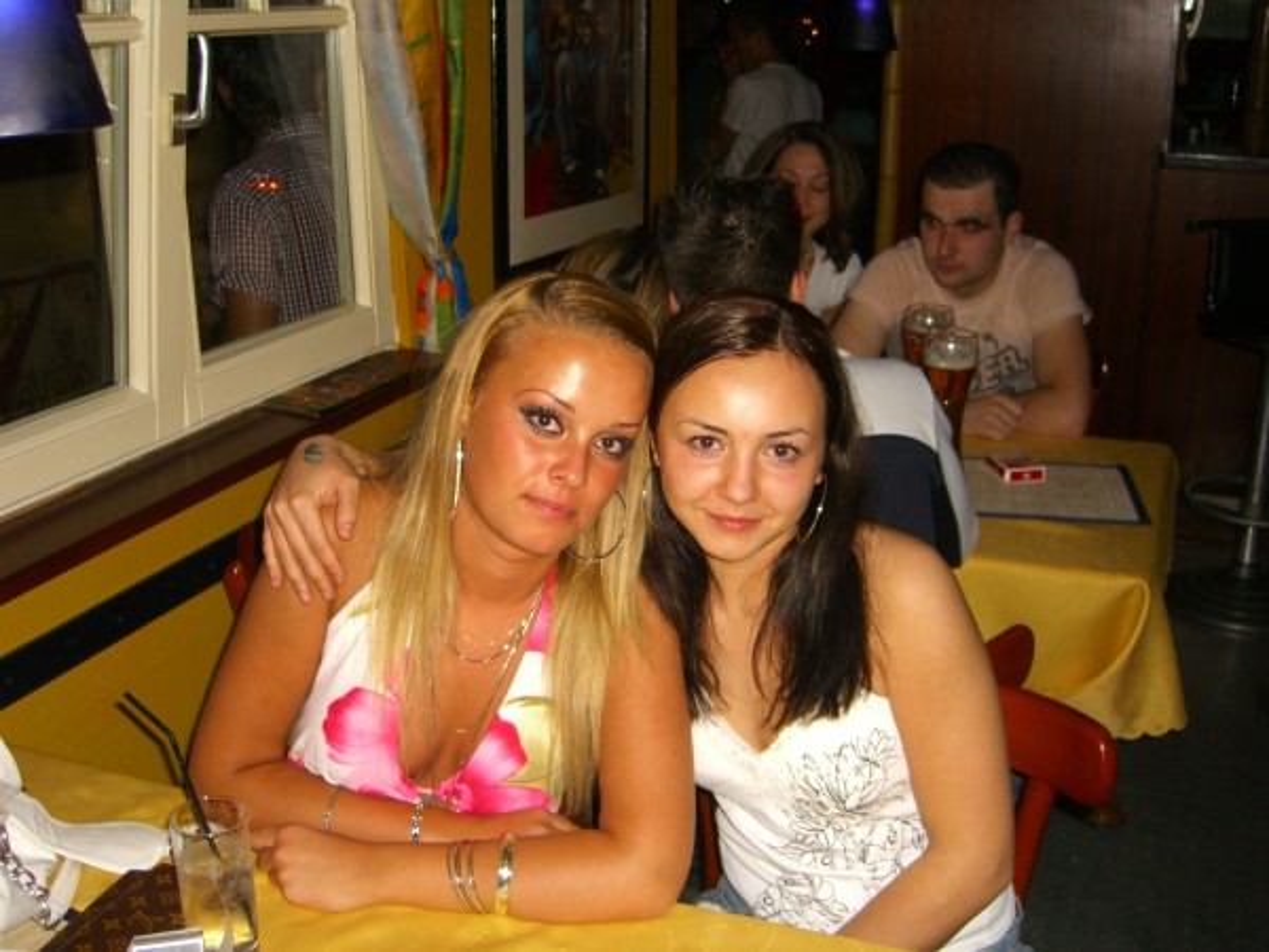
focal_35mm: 38
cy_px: 476
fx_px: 1393
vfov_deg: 37.7
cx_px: 634
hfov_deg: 49.0
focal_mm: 7.9
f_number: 2.8
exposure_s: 1/60
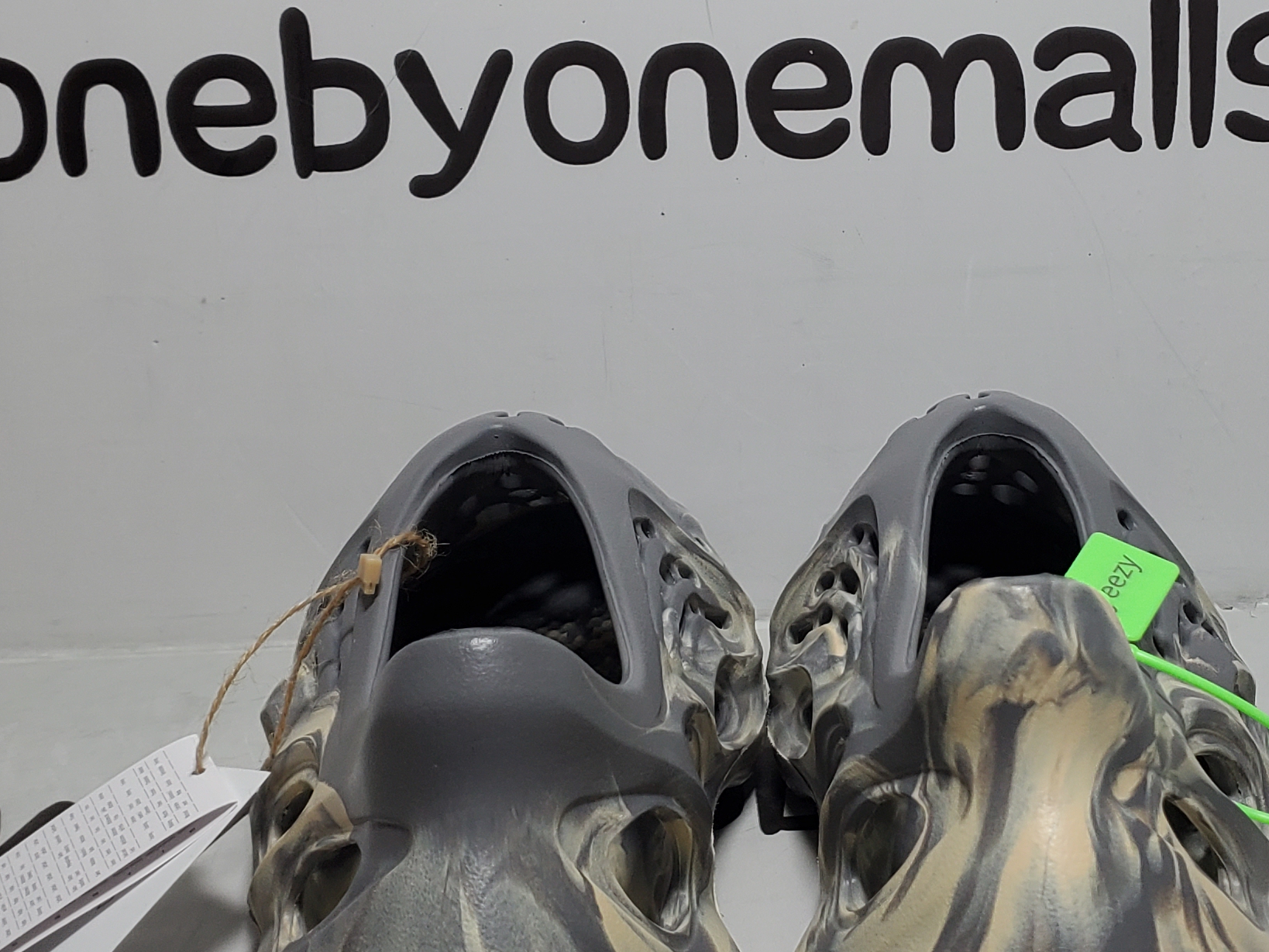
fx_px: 2347
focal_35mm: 64
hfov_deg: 30.0
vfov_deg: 22.9
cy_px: 361
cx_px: 872
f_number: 1.5
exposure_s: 1/557
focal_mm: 4.3
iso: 50
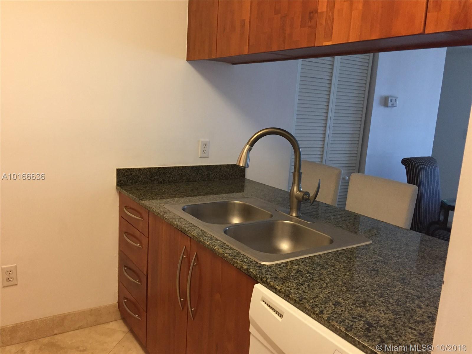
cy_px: 177
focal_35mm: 29
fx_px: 395
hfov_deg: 61.7
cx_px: 236
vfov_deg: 48.2
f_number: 2.2
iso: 160
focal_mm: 4.15
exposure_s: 1/30
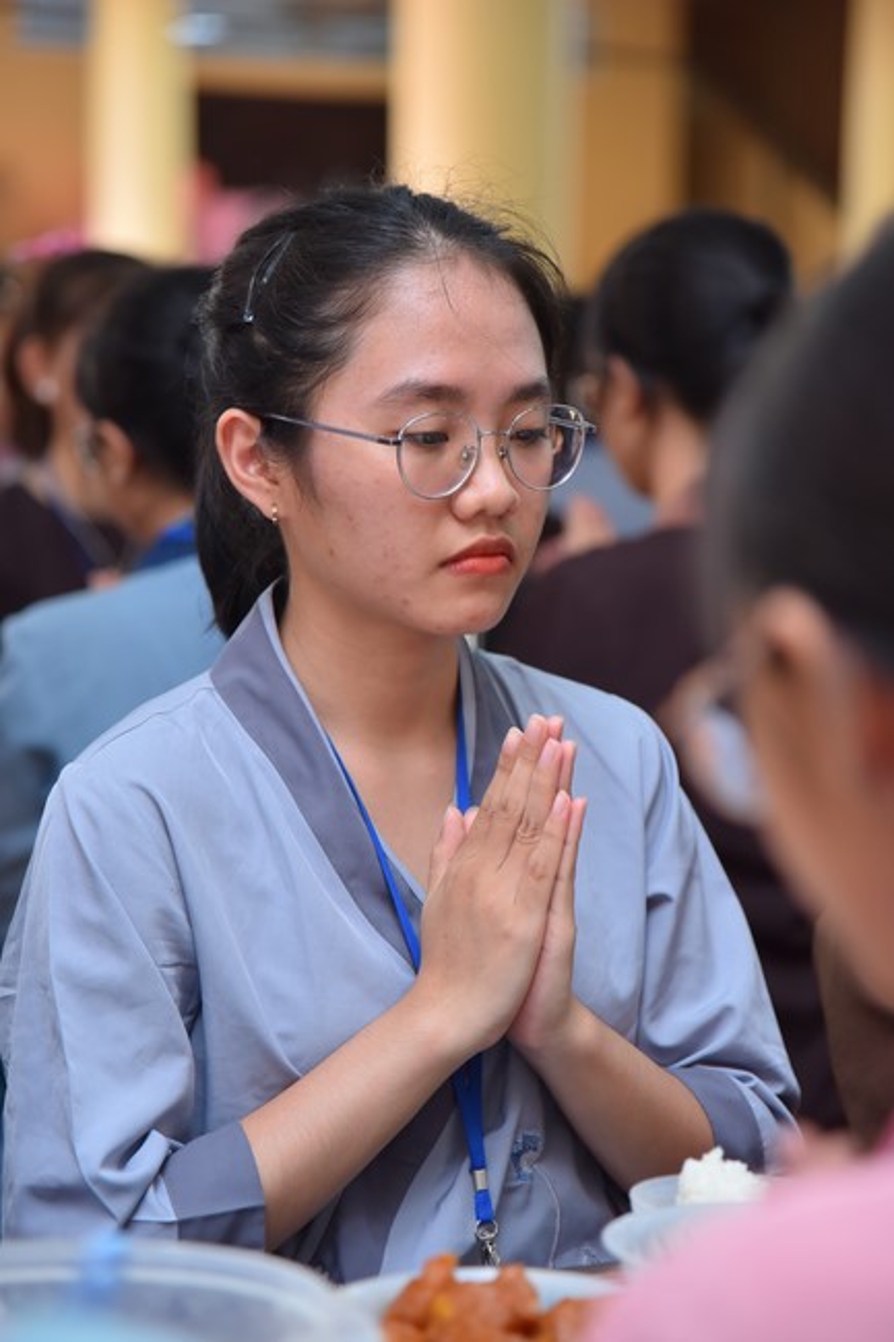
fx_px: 4472
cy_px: 671
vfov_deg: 17.1
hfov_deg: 11.4
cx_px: 447
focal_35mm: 120
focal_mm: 120
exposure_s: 1/80
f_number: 4
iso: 640
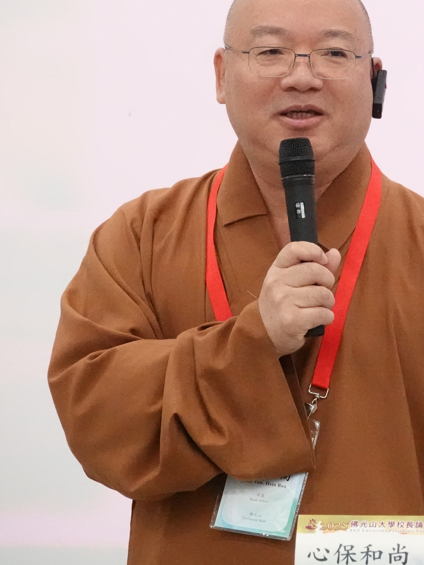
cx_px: 372
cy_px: 207
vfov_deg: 3.2
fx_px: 10275
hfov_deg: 2.4
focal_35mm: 629
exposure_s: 1/500
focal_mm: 117.29
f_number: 4
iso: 6400
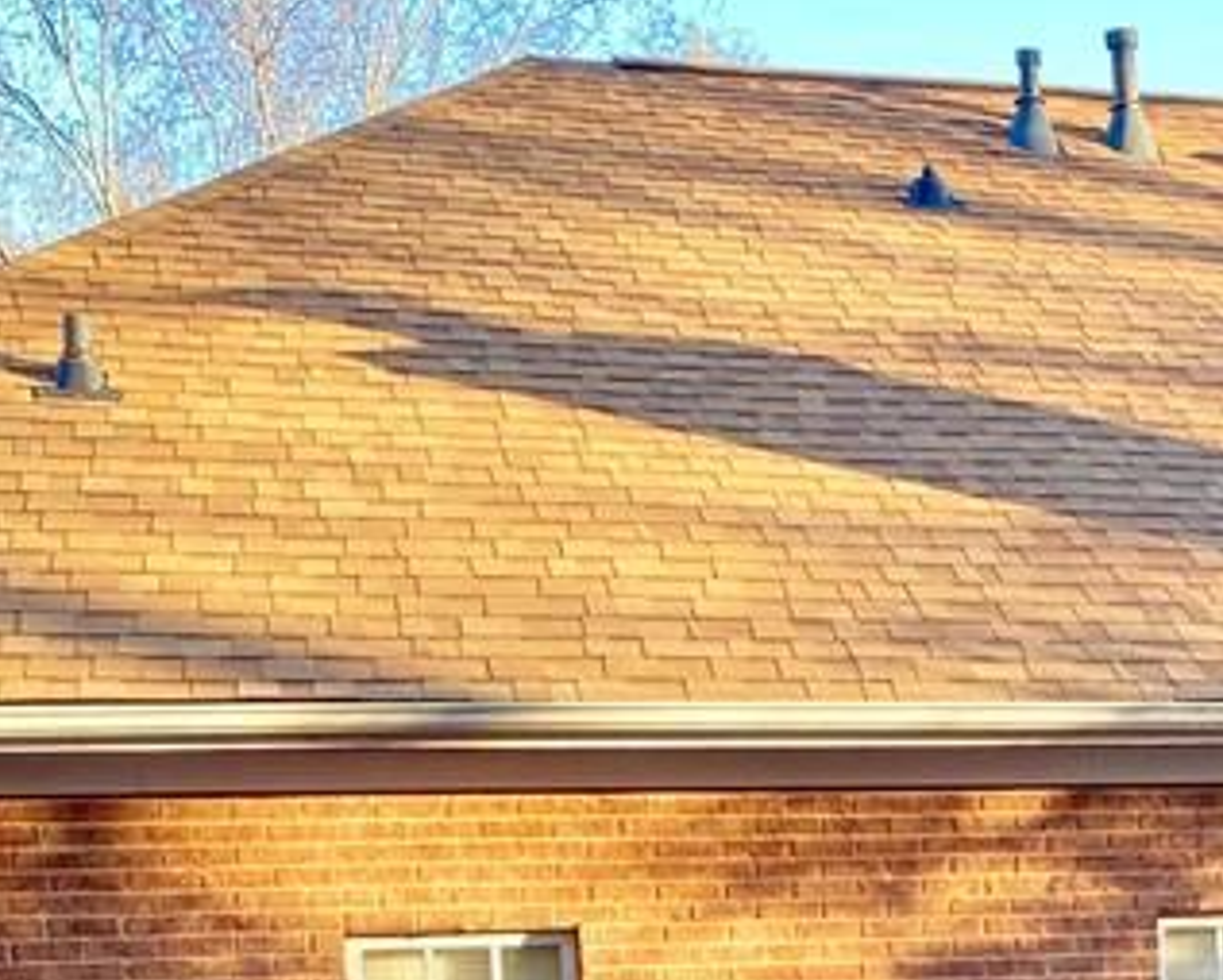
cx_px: 1231
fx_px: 2970
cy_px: 1258
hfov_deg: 22.4
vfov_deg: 17.6
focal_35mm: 82
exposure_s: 1/121
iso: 40
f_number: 1.8
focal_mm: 4.25
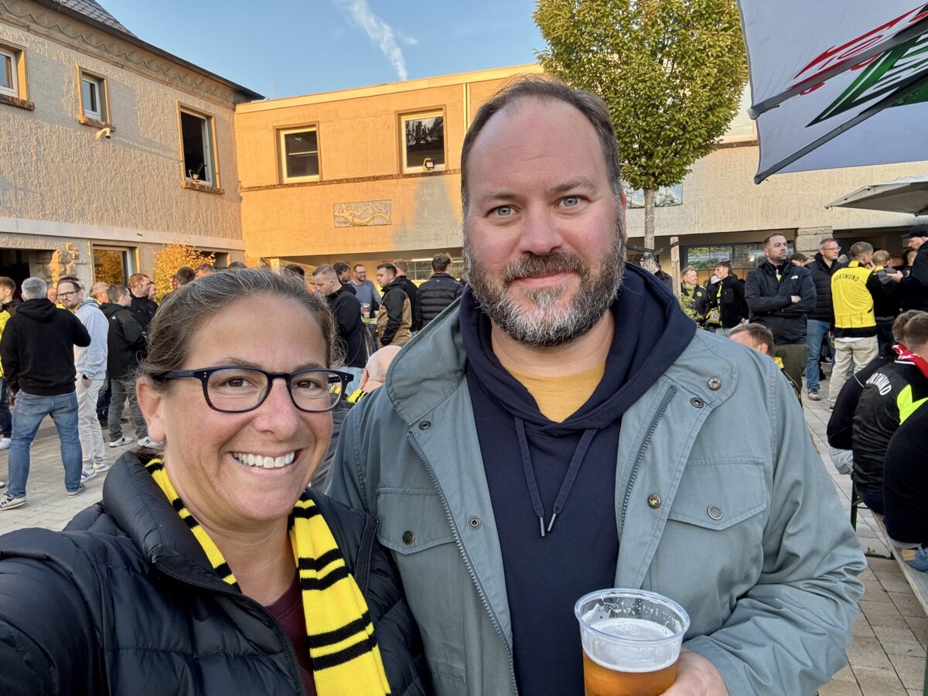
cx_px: 464
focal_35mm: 23
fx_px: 617
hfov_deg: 73.9
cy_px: 348
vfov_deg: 58.9
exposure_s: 1/100
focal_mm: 2.69
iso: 50
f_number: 1.9
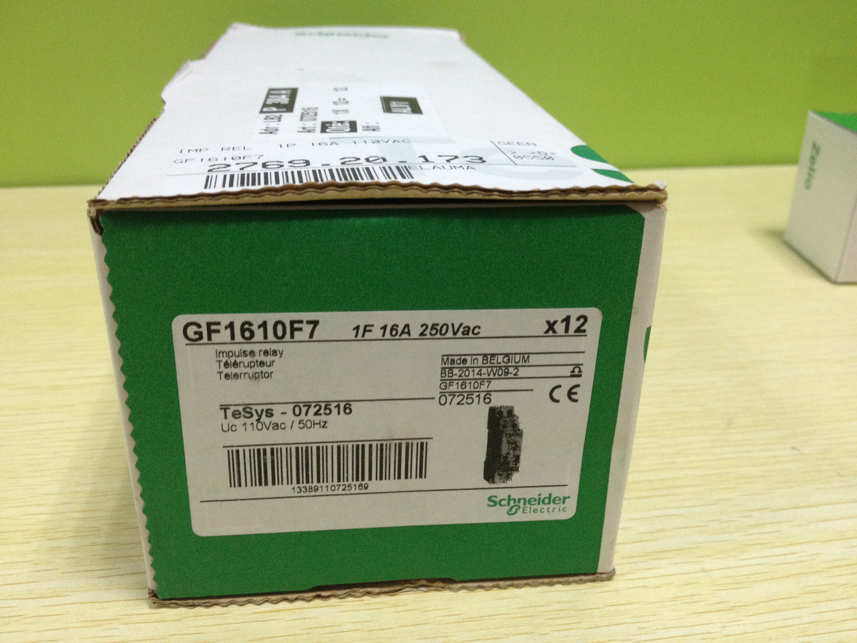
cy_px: 322
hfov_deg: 52.6
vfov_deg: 40.7
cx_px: 428
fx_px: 867
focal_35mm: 35
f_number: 2.4
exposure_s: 1/20
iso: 200
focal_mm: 4.28
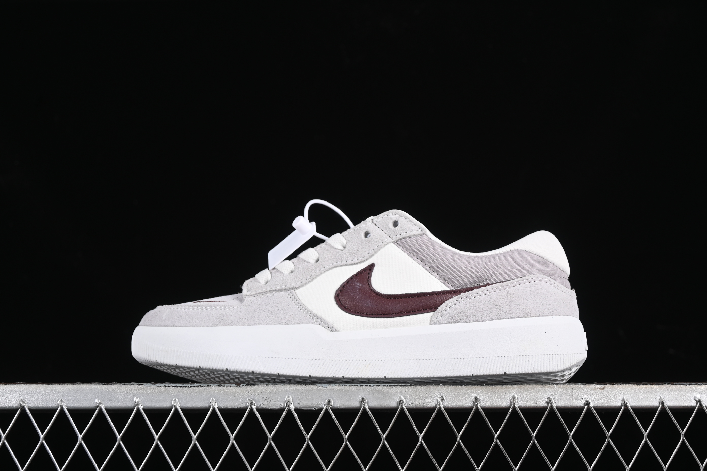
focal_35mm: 72
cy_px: 236
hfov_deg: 28.1
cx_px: 354
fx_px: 1414
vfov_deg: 18.9
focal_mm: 48
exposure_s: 1/160
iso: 160
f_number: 7.1
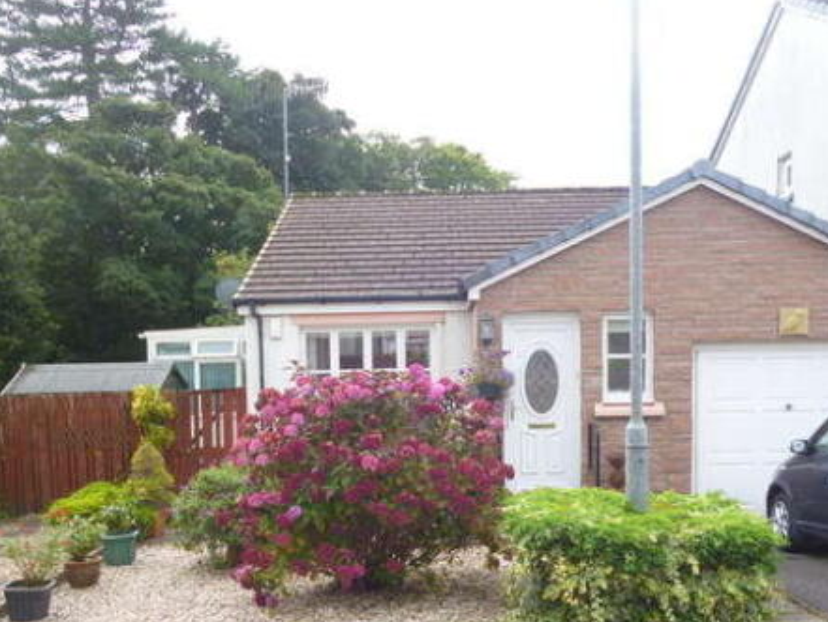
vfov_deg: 38.3
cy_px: 403
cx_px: 423
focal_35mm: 37
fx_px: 885
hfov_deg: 50.1
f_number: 3.1
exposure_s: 1/125
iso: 100
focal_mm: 5
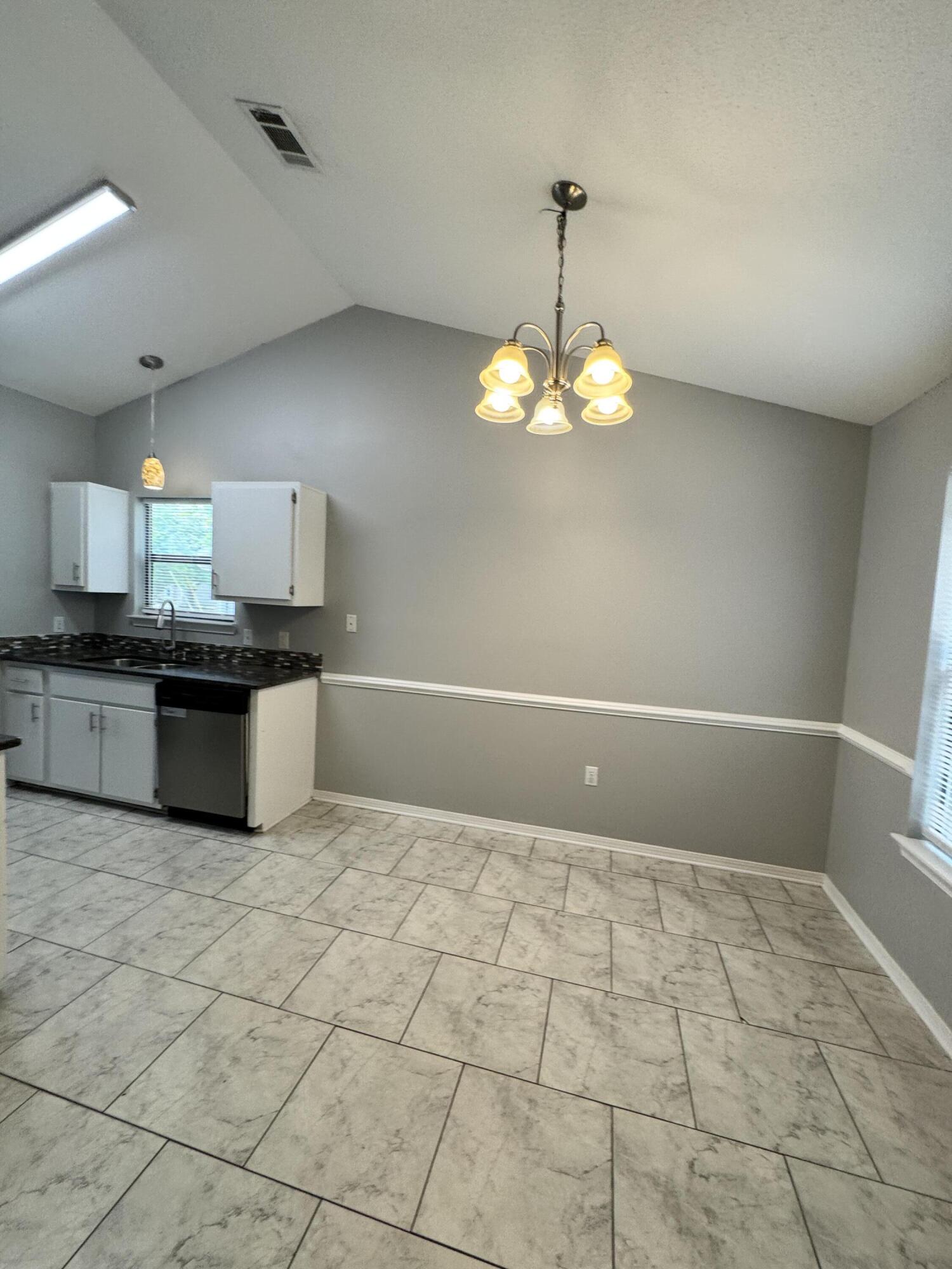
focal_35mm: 14
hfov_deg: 85.7
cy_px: 634
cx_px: 476
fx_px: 513
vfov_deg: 102.1
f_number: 2.2
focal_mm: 2.22
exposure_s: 1/120
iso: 160
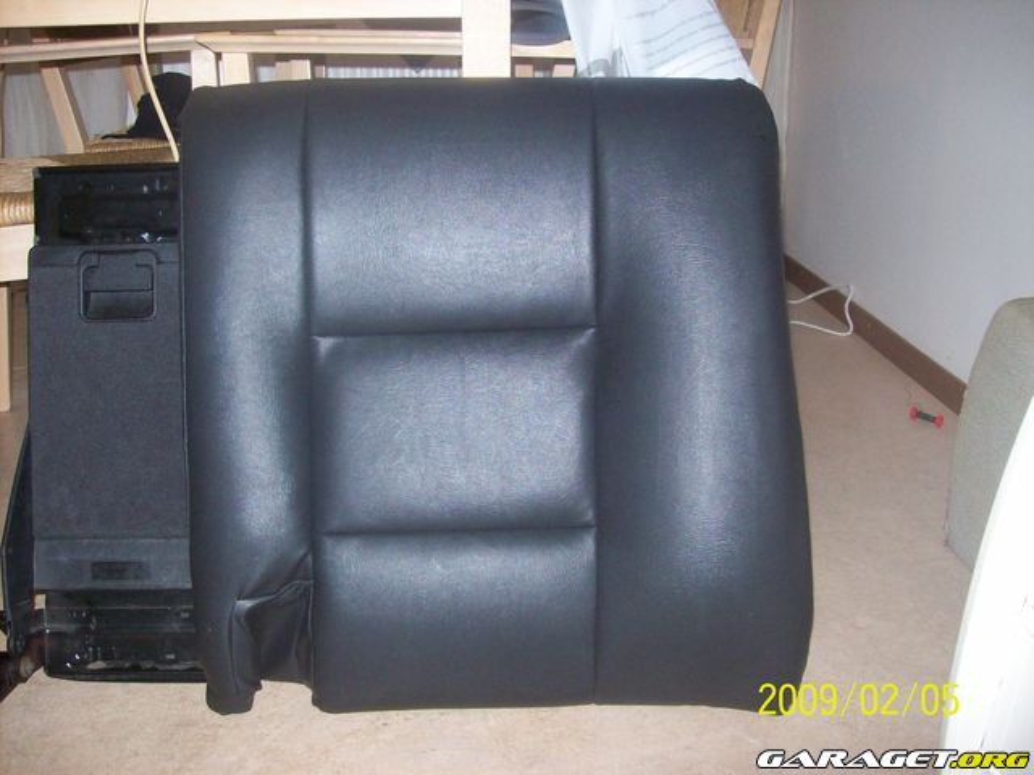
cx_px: 517
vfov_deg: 39.7
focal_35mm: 36
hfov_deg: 51.4
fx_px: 1075
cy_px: 388
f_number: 2.7
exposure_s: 1/64
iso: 200
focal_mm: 6
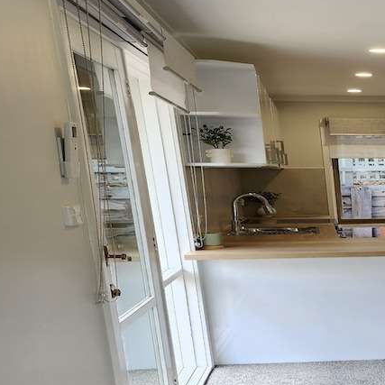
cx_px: 551
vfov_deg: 27.9
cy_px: 265
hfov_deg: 23.5
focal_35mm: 61
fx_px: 768
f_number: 1.8
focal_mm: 6.4
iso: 25
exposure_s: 1/100
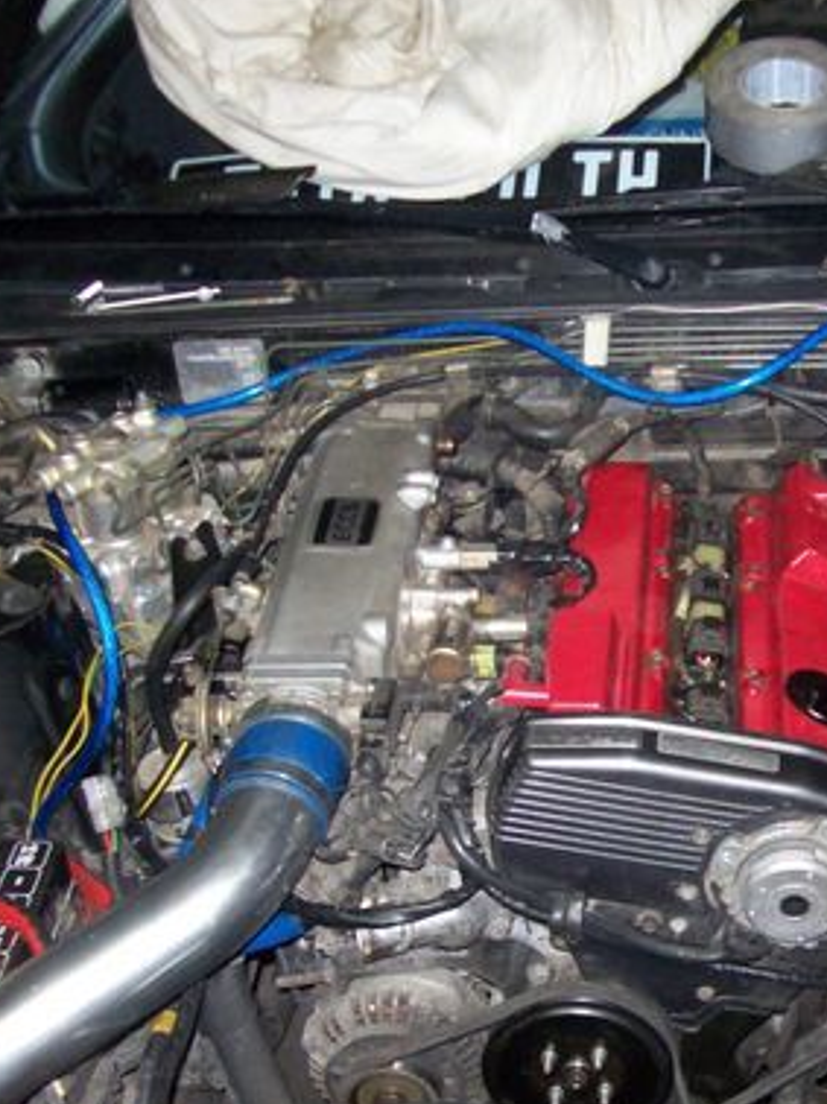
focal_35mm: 61
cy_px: 678
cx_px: 701
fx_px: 1945
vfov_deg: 31.6
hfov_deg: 23.5
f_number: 2.7
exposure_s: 1/64
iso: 200
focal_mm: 6
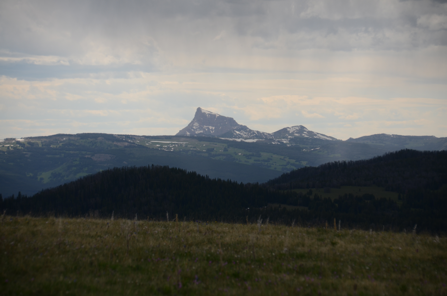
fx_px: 2230
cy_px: 148
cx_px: 224
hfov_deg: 11.4
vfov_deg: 7.6
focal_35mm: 180
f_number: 6
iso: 200
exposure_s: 1/320
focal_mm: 120
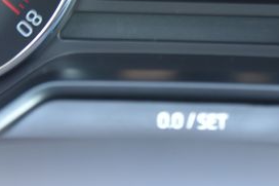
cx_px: 178
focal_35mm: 196
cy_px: -76
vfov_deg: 6.9
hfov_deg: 10.5
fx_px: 1518
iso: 500
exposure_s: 1/5
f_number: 4
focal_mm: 52
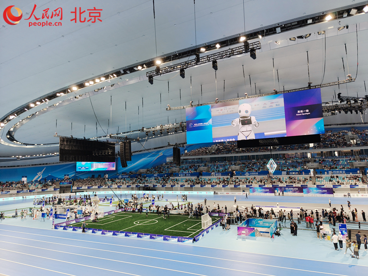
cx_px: 184
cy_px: 138
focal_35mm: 23
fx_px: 245
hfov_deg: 73.9
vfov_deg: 58.9
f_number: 1.6
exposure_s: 1/200
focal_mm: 6.06
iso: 160
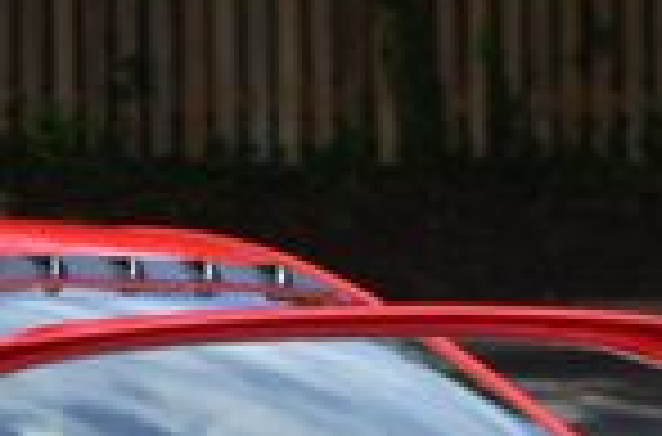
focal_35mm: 586
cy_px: 605
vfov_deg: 2.3
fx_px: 10741
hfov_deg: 3.5
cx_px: -297
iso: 140
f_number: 8
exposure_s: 1/250
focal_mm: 90
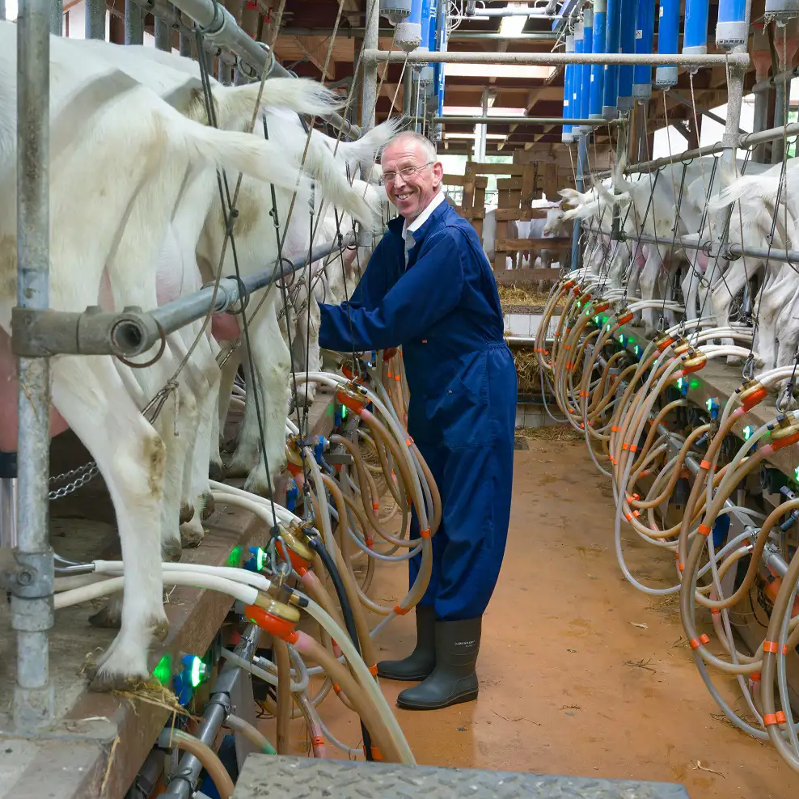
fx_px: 1045
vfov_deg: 41.9
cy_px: 398
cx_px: 442
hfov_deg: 41.8
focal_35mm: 40
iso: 5000
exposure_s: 1/125
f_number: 8
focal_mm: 31
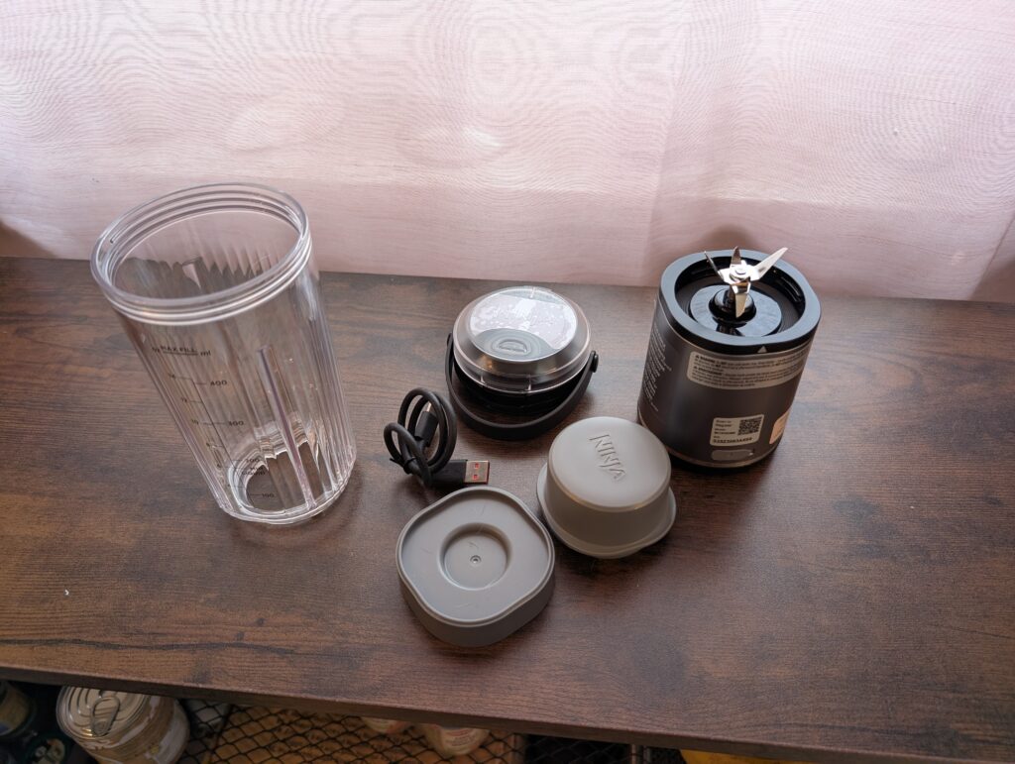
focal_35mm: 24
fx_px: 705
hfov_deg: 71.5
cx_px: 508
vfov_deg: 56.9
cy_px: 382
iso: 98
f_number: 1.68
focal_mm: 6.9
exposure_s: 1/33.3
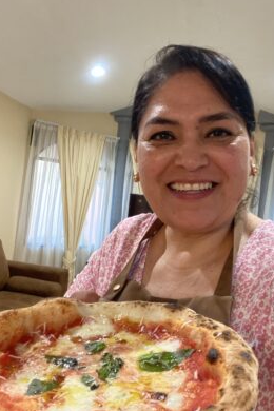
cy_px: 206
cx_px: 152
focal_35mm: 32
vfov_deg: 58.7
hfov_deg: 41.1
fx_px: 365
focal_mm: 2.71
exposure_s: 1/30
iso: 500
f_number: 2.2
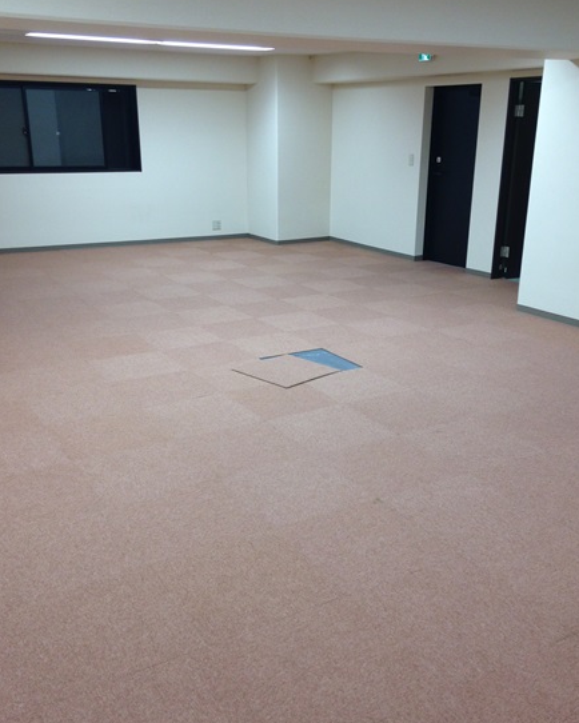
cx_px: 296
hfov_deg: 39.2
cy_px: 370
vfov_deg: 47.9
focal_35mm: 38
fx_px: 814
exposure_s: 1/60
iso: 64
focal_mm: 4.12
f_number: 2.4
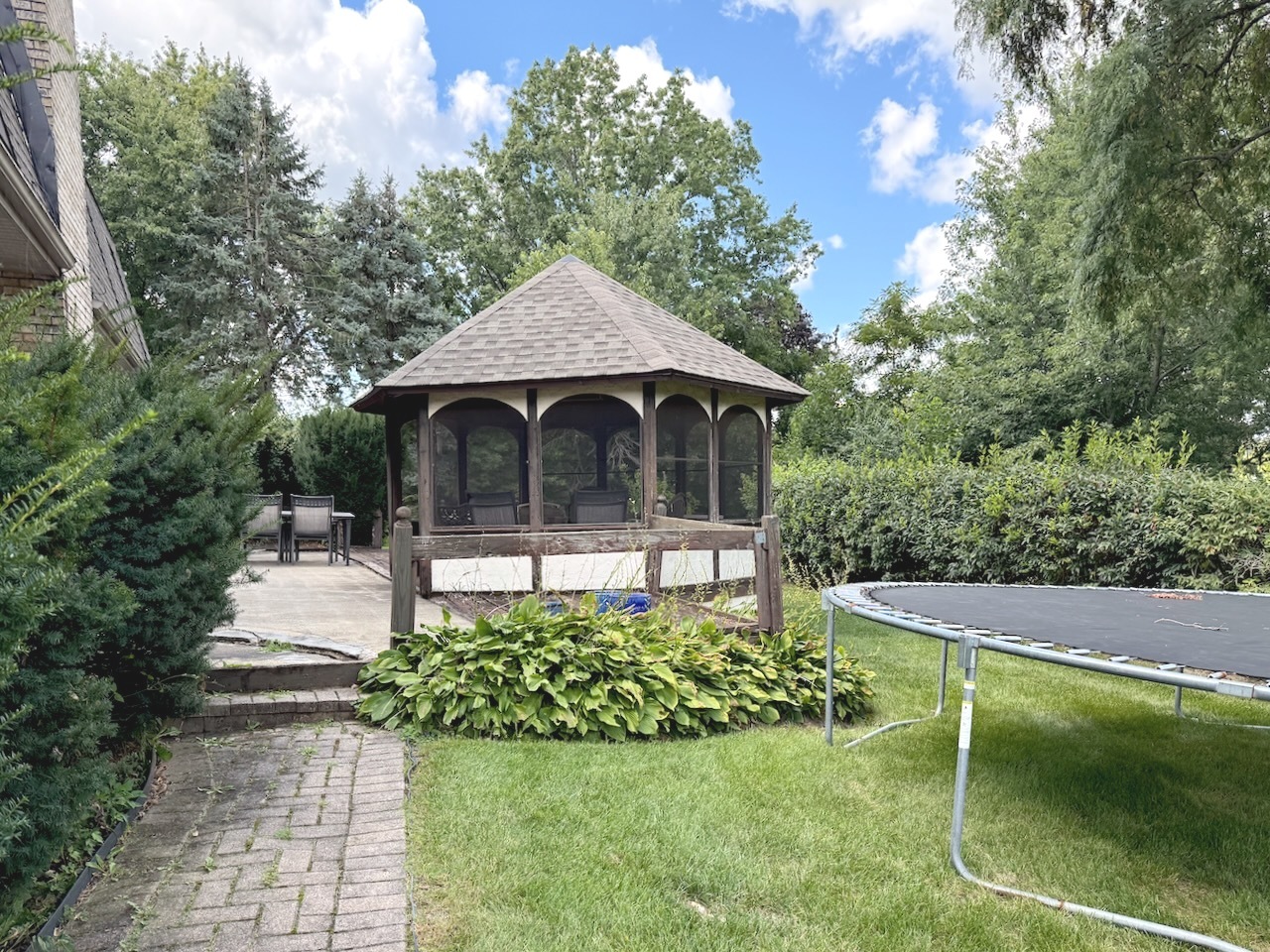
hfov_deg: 71.6
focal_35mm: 24
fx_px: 881
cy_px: 476
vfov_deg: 56.8
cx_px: 635
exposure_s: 1/840
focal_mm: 6.76
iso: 100
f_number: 1.78
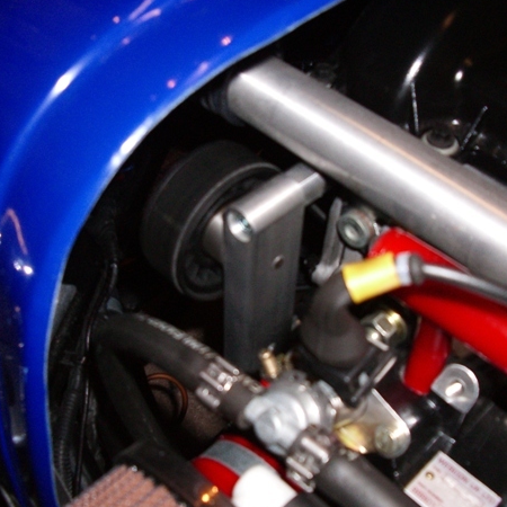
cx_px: 250
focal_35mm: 44
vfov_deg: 38.3
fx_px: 729
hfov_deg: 38.3
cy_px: 254
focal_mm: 5.8
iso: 200
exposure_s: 1/60
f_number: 2.6
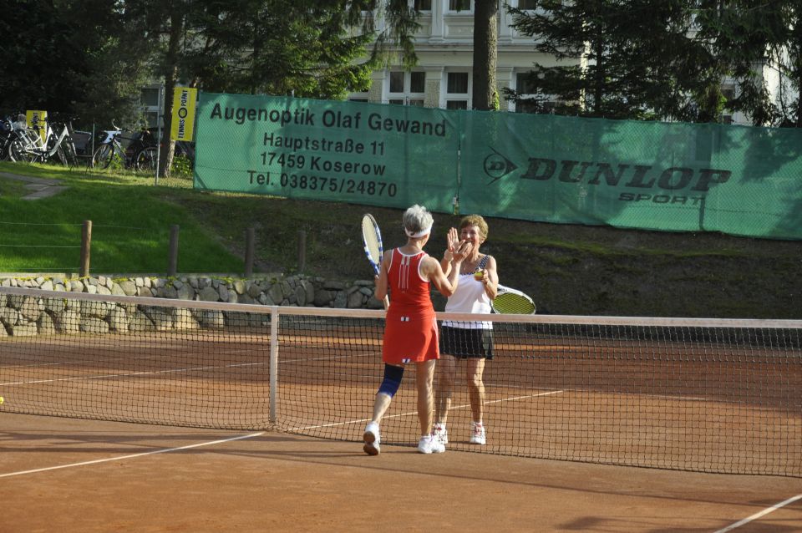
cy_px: 266
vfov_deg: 15.7
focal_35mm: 87
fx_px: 1936
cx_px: 401
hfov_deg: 23.4
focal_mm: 58
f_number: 5.6
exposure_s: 1/500
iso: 320
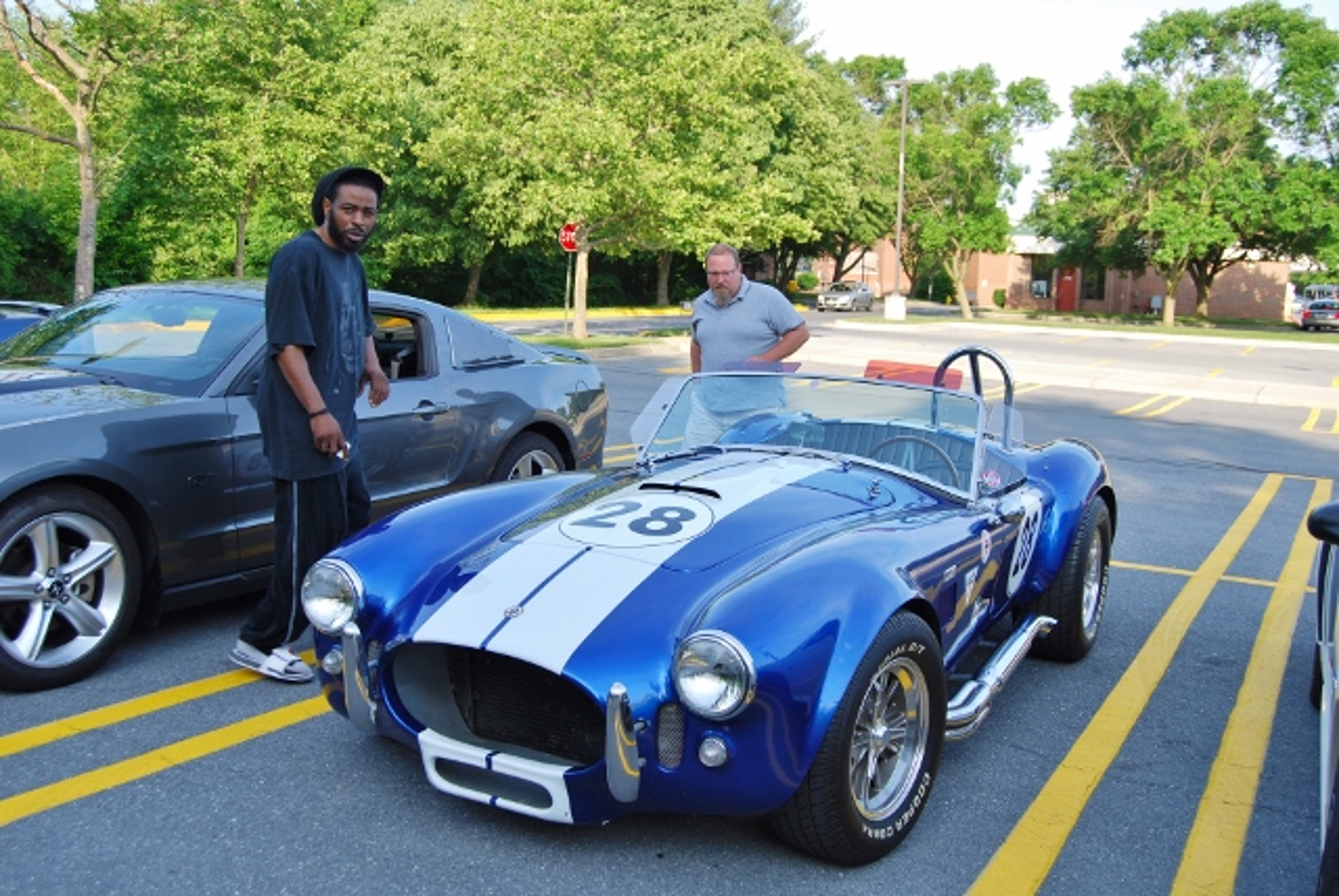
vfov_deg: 38.4
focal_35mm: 34
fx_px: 1284
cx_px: 670
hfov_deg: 55.1
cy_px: 448
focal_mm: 23
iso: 100
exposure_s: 1/125
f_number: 5.6
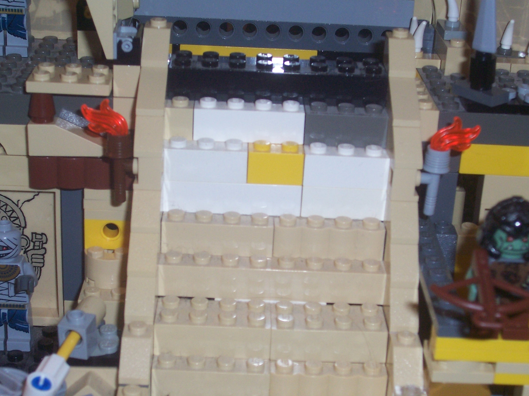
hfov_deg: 26.3
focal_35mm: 74
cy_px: 212
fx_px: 1131
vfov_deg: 19.9
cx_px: 252
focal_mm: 10.8
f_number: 4
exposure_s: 1/90
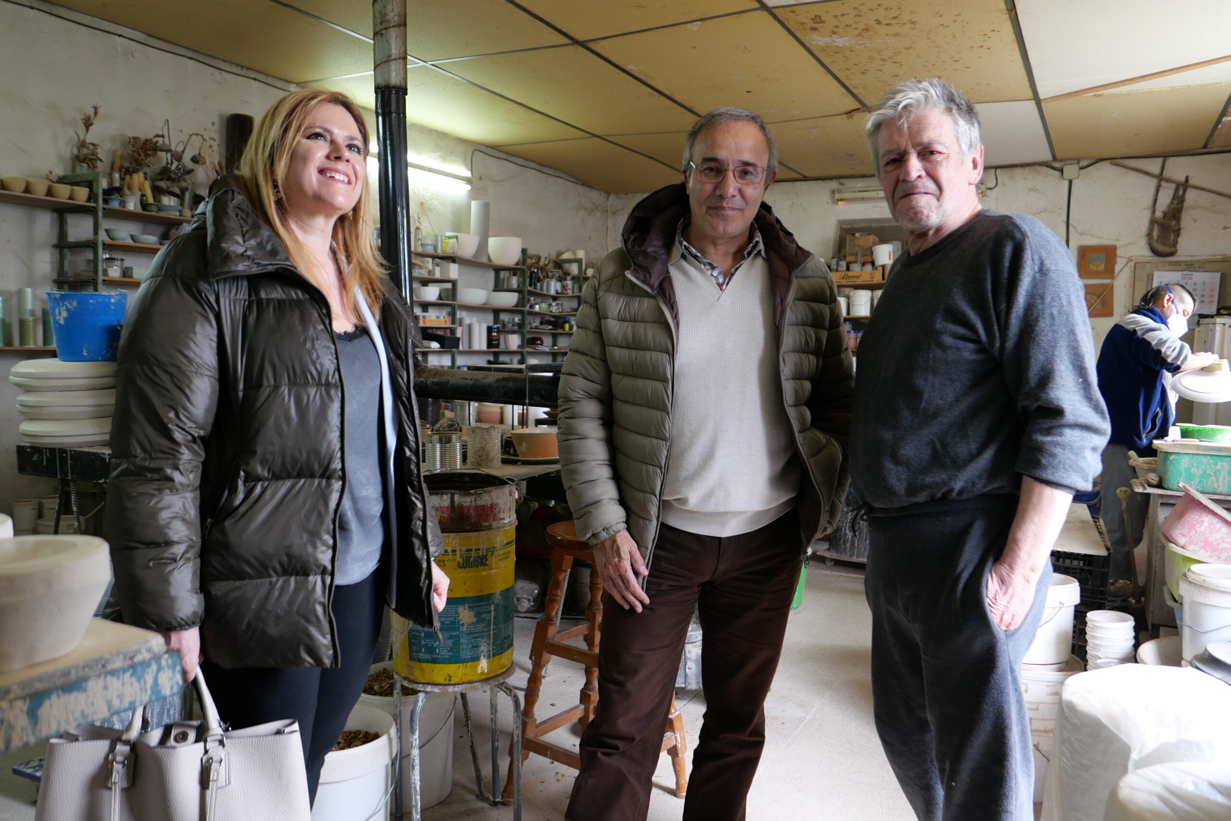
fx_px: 923
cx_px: 616
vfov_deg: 48.0
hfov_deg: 67.4
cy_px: 410
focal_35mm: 27
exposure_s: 1/80
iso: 200
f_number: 1.9
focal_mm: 12
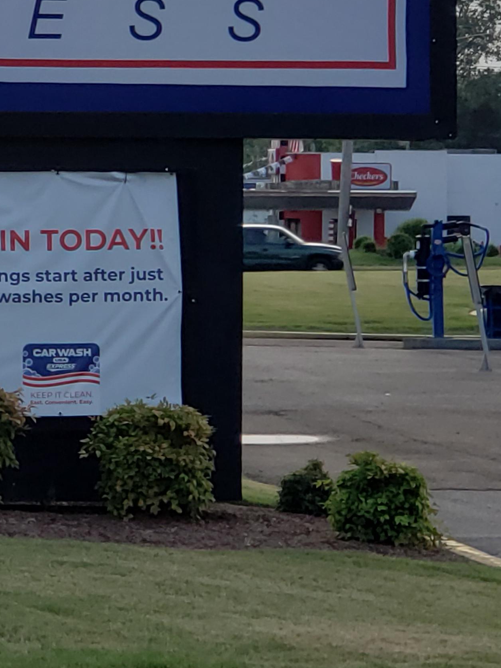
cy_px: 77
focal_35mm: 125
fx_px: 2412
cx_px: -86
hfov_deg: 11.6
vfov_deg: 15.6
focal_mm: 6
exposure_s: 1/253
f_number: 2.4
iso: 32
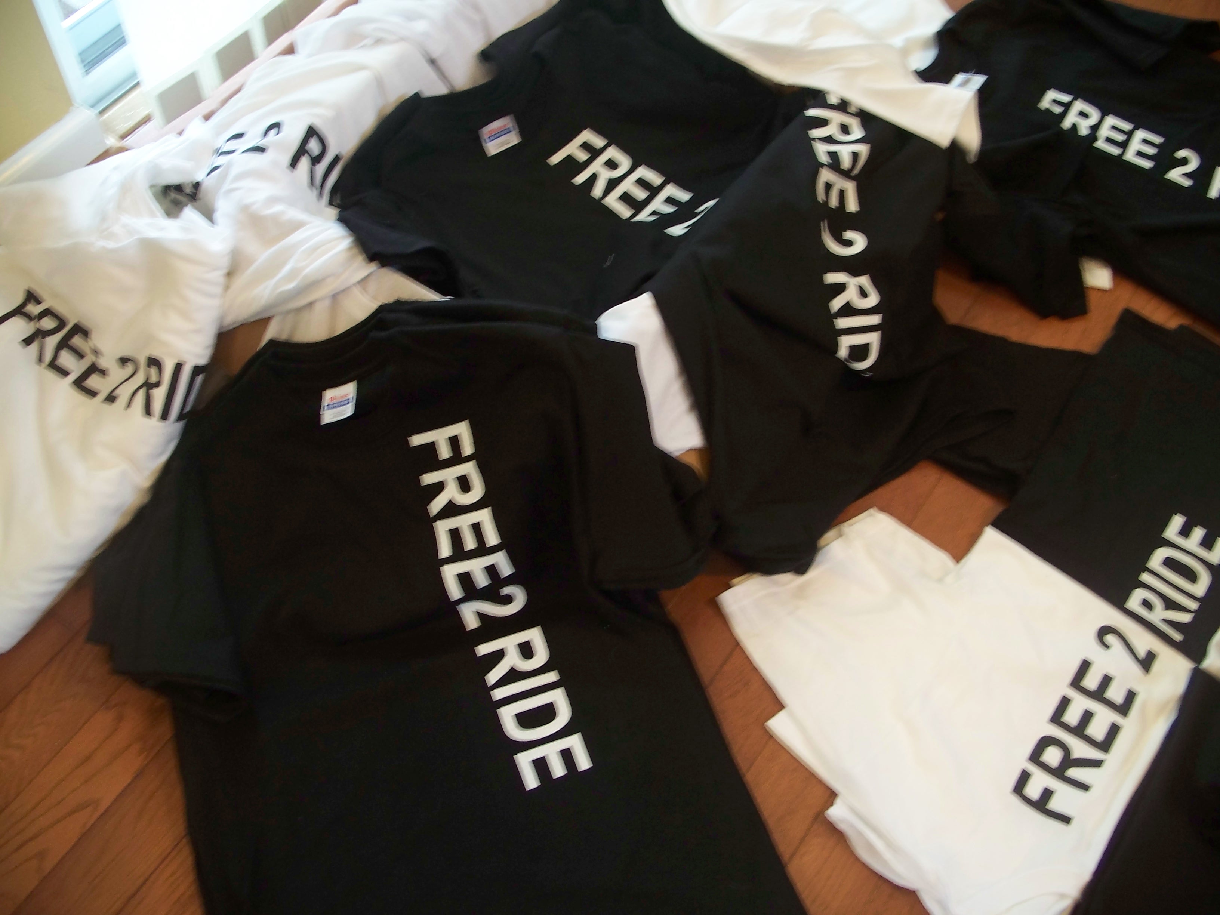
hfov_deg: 50.1
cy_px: 458
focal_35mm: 37
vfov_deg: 38.7
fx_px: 1304
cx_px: 610
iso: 200
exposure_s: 1/8
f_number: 2.8
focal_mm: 7.8
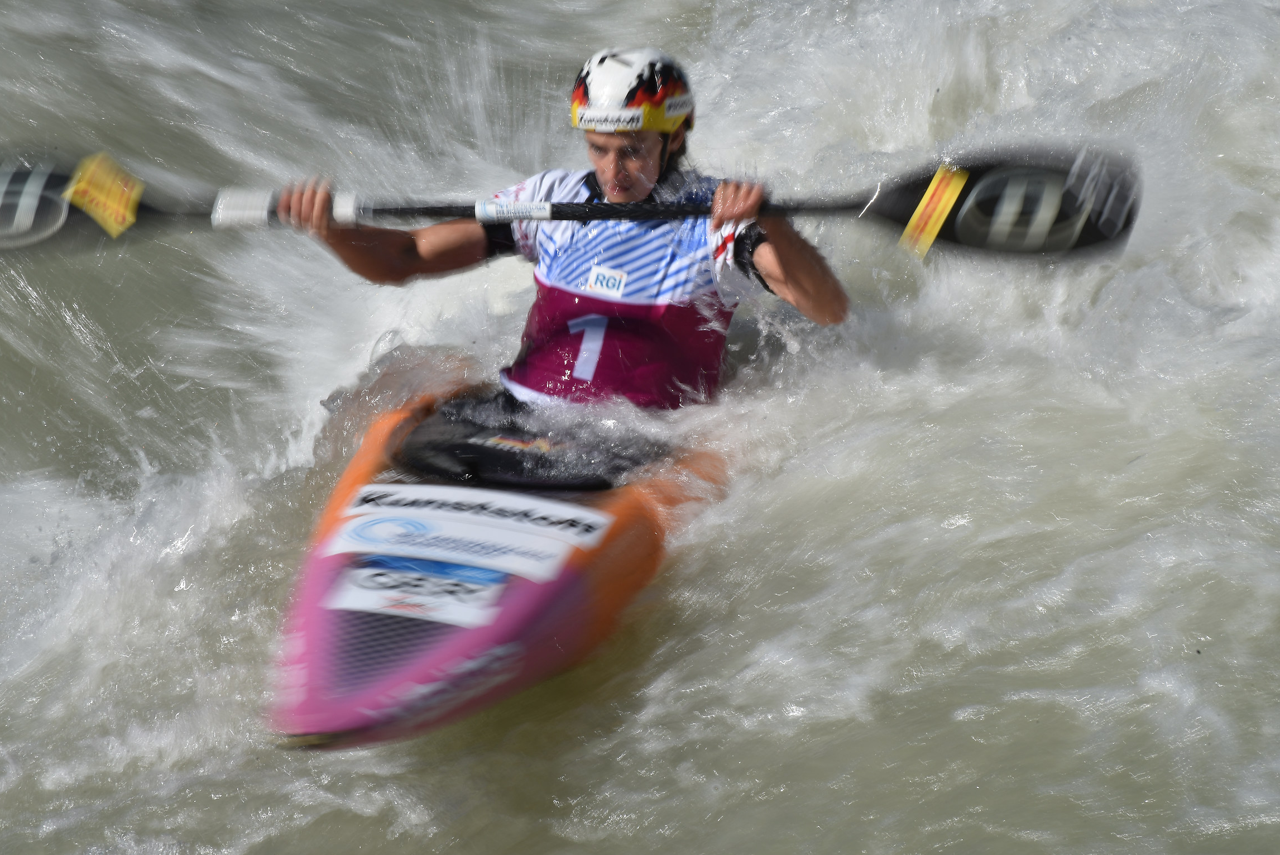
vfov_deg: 4.4
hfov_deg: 6.6
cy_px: 429
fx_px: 11169
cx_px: 632
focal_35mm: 314
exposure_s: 1/40
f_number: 32
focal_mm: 300
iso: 100
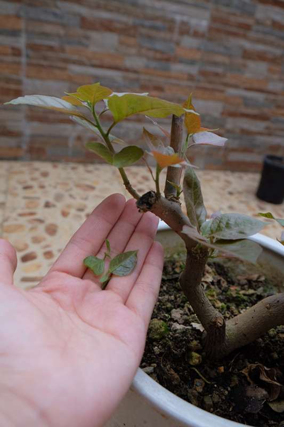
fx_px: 320
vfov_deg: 67.4
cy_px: 214
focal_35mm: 27
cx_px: 142
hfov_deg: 47.9
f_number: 5
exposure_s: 1/150
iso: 800
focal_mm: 18
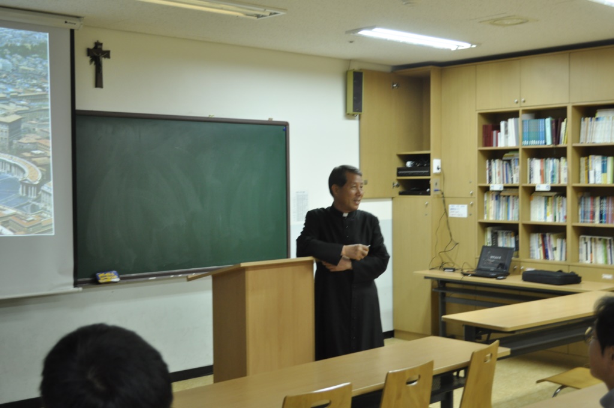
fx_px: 818
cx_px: 307
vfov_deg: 28.0
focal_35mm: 48
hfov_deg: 41.2
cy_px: 204
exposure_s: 1/30
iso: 1000
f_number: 4.8
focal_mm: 32
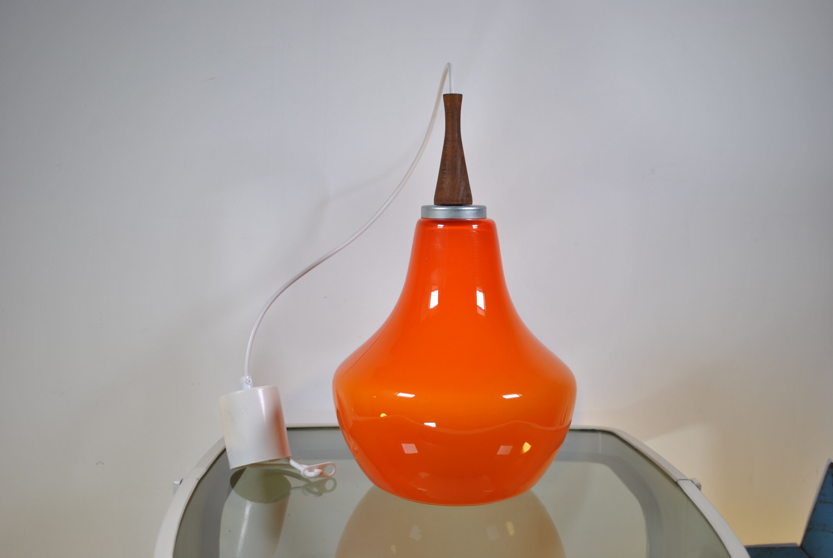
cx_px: 416
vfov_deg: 30.9
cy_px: 279
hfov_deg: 44.9
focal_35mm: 44
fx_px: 1008
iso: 100
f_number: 4.5
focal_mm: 29
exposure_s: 1/80
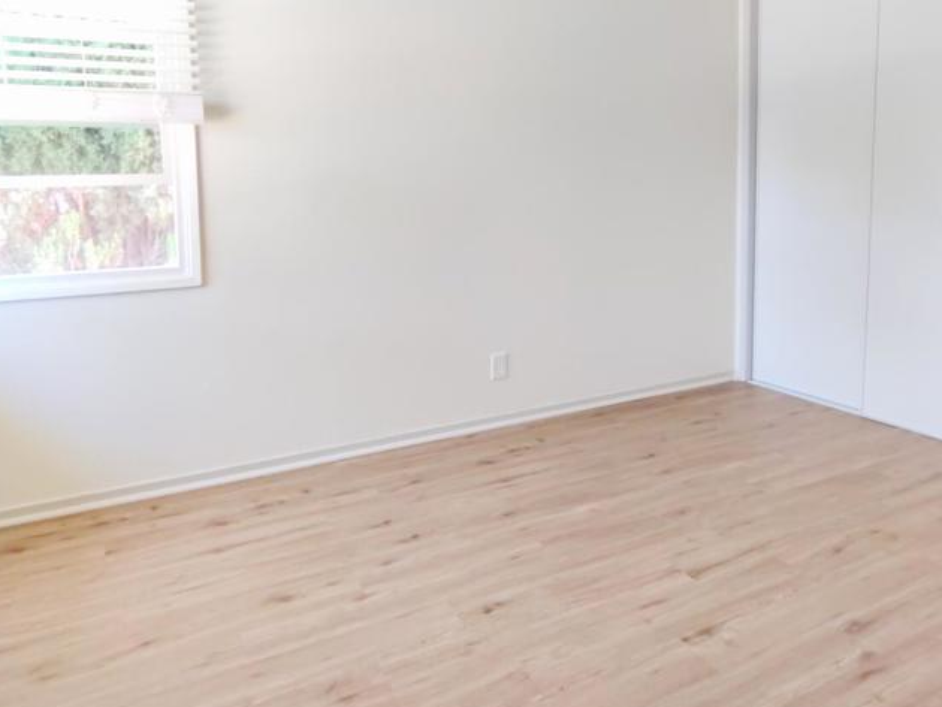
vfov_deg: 52.3
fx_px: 708
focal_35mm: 26
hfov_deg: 67.0
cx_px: 535
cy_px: 251
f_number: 2.2
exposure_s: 1/25
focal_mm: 2.13
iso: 339
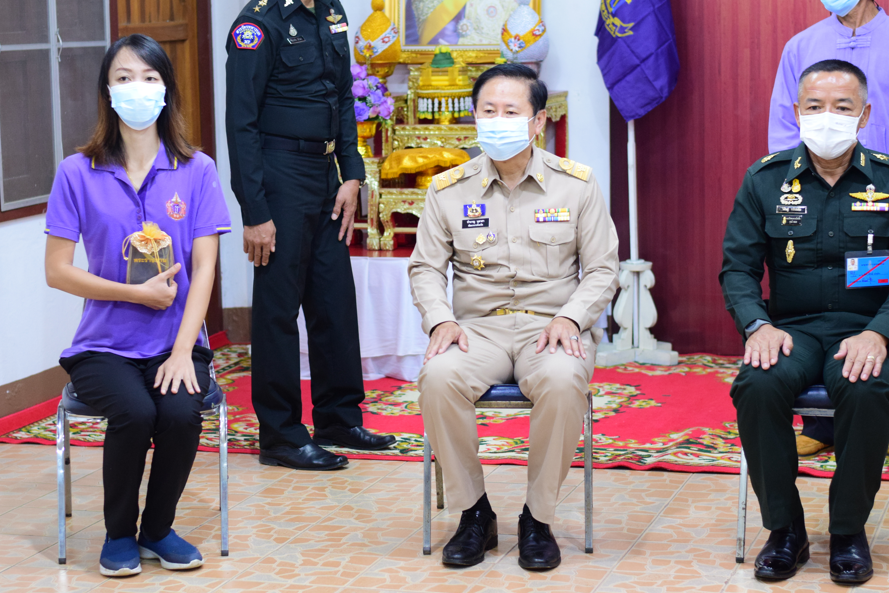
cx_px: 463
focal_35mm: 82
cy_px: 276
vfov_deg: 16.7
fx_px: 2025
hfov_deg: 24.8
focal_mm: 50
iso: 1600
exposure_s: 1/125
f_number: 2.8
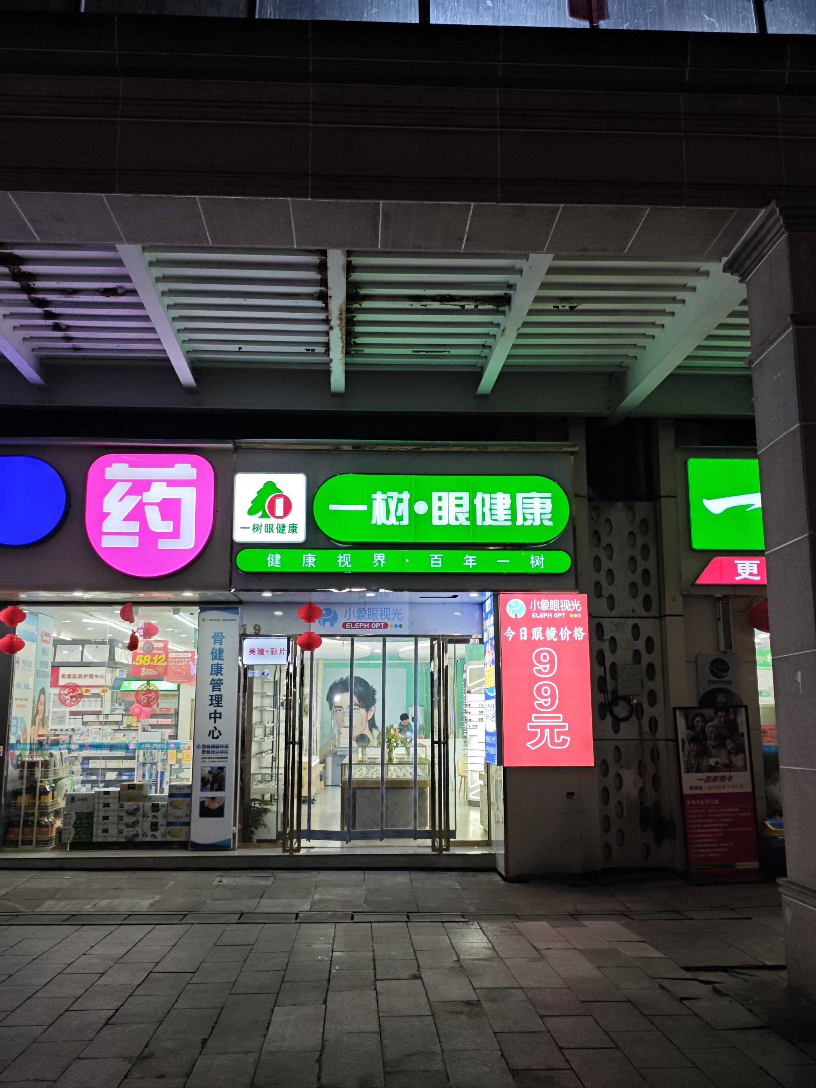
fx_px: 1006
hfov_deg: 44.2
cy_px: 544
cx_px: 408
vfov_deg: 56.8
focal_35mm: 32
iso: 100
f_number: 1.6
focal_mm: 5.84
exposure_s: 1/100
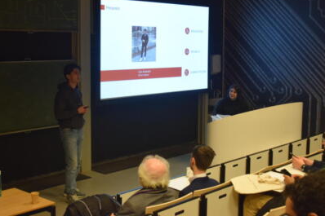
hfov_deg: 36.4
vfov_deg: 24.7
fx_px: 493
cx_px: 137
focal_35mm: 55
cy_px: 91
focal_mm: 29
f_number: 4.2
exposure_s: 1/60
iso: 1250
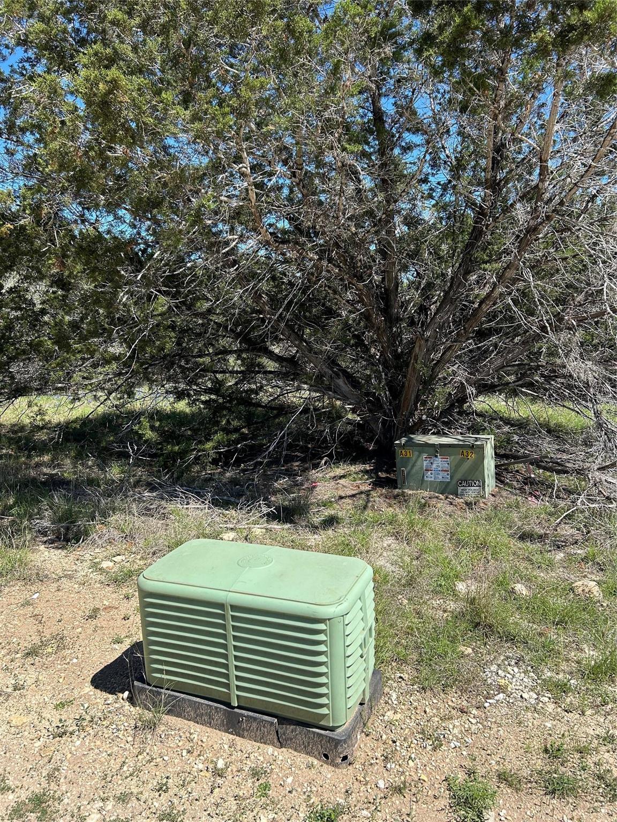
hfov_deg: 53.1
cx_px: 308
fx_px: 618
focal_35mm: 26
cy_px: 411
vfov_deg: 67.3
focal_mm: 5.7
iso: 50
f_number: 1.5
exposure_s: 1/2571
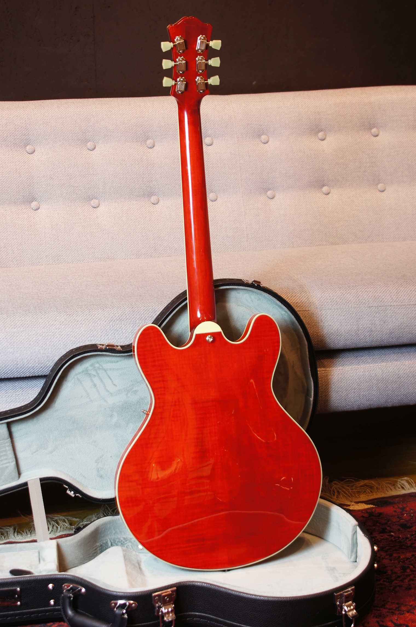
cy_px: 314
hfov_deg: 20.1
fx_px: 1173
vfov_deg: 29.9
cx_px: 208
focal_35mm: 68
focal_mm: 45
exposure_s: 1/6
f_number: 4.5
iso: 100
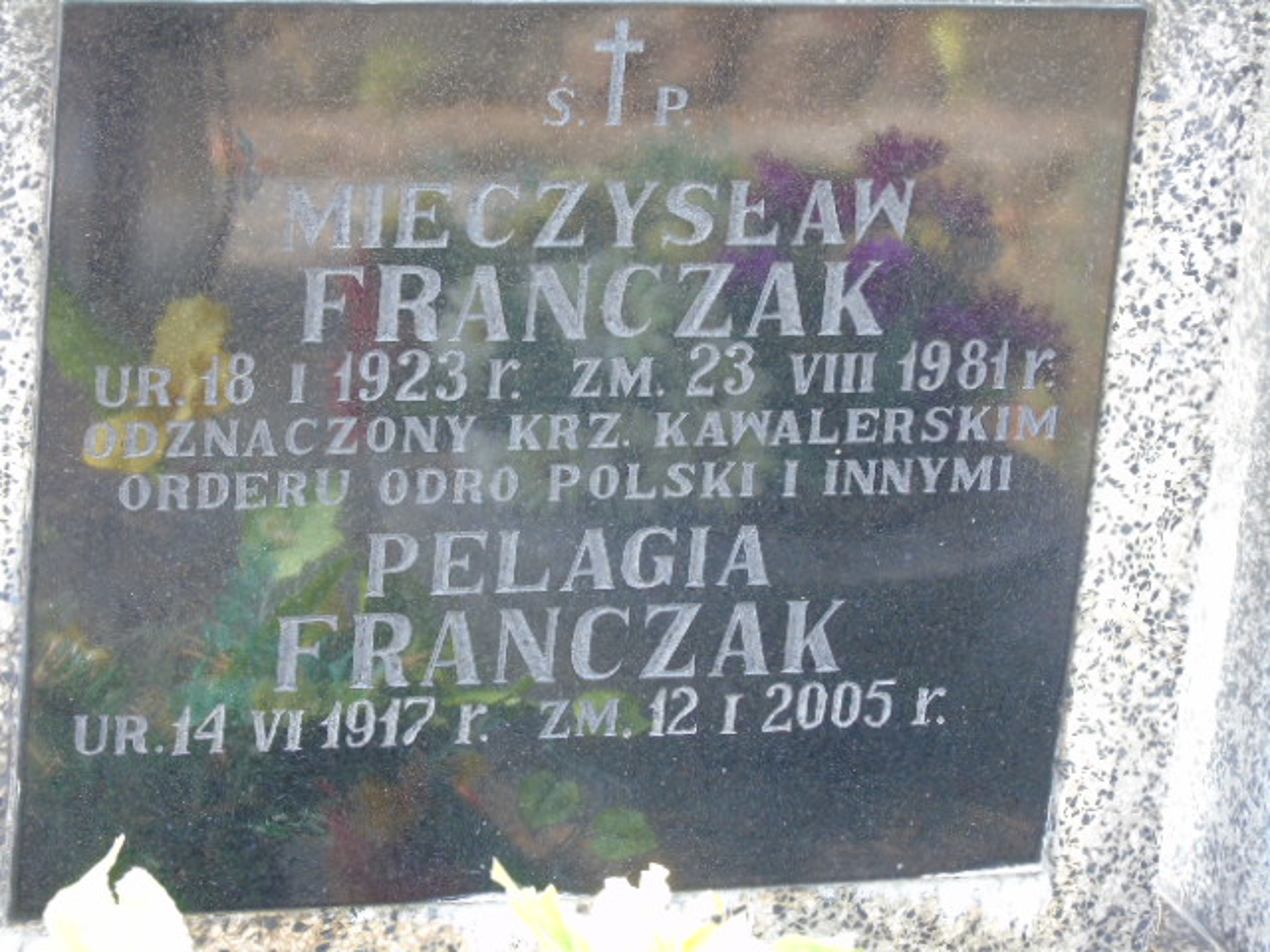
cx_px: 635
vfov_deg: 10.4
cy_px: 476
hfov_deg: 13.9
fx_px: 5210
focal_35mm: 142
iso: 400
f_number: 4.7
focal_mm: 25
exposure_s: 1/80
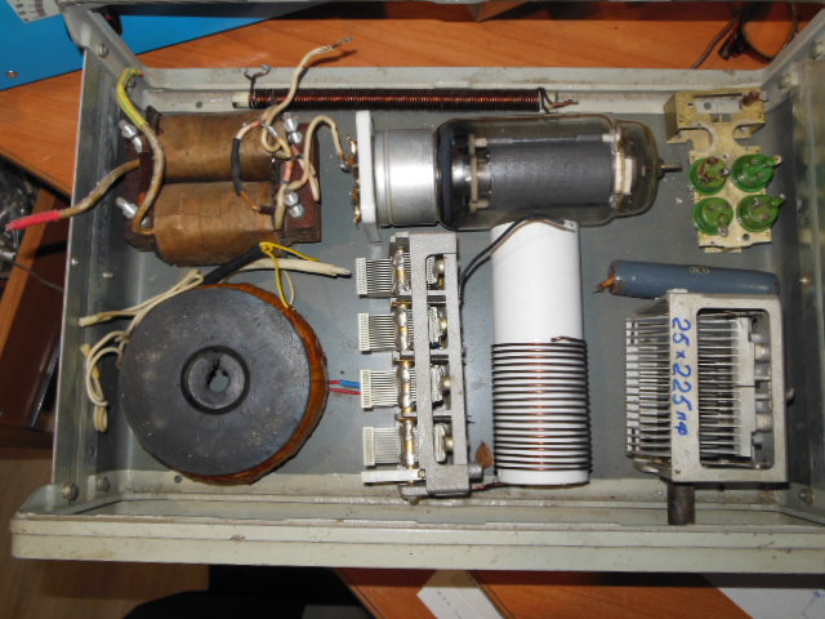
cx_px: 412
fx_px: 786
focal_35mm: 33
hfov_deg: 55.4
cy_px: 310
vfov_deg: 42.9
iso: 125
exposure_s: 1/30
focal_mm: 6
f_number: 3.5
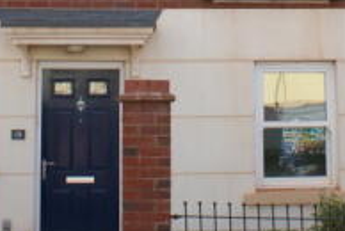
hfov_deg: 22.3
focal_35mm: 91
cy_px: -67
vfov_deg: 14.5
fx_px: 873
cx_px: 221
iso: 100
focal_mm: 18
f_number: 9
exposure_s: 1/80
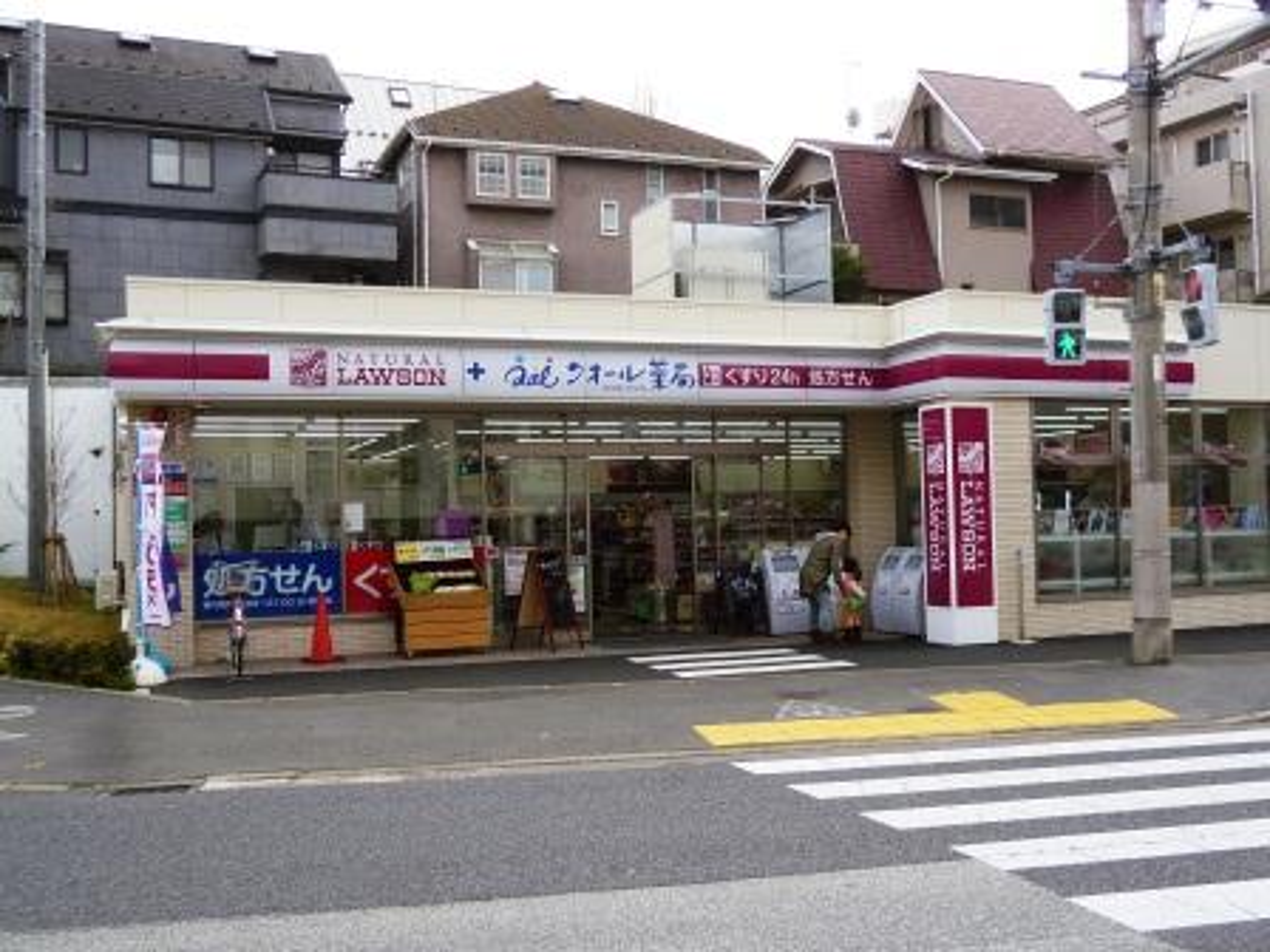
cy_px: 476
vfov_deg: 39.7
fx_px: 1321
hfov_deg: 51.4
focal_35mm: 36
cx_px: 635
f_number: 2.9
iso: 100
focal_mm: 6.4
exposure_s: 1/320
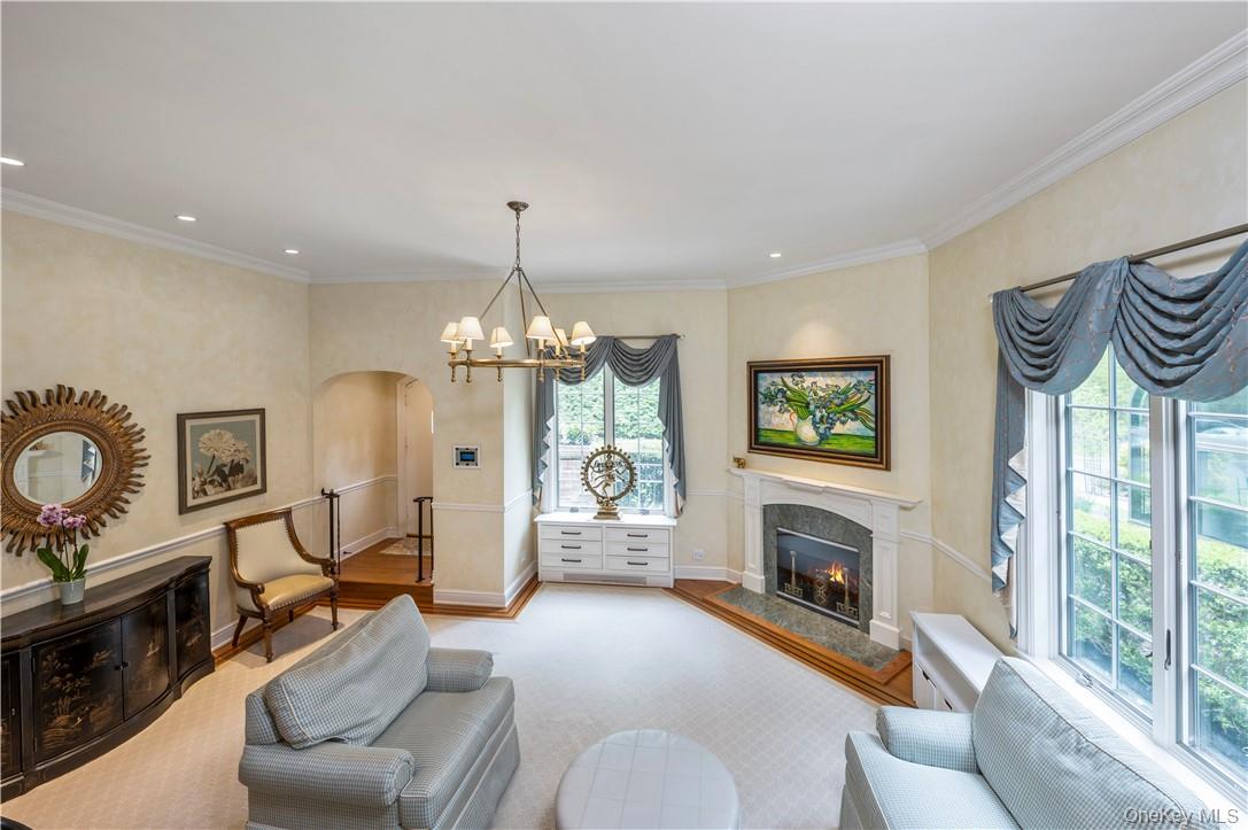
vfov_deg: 81.1
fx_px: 485
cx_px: 624
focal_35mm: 14
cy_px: 415
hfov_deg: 104.3
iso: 200
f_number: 11
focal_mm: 14
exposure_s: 1/3
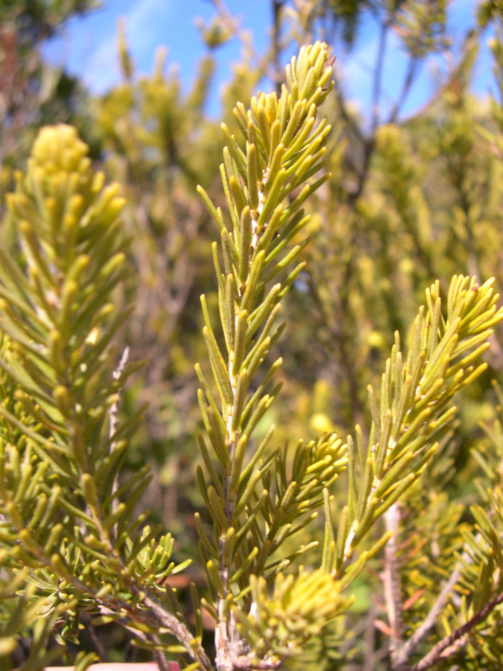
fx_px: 736
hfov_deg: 37.7
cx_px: 252
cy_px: 336
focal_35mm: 38
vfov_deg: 49.0
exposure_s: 1/91
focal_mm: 8
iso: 100
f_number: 7.6
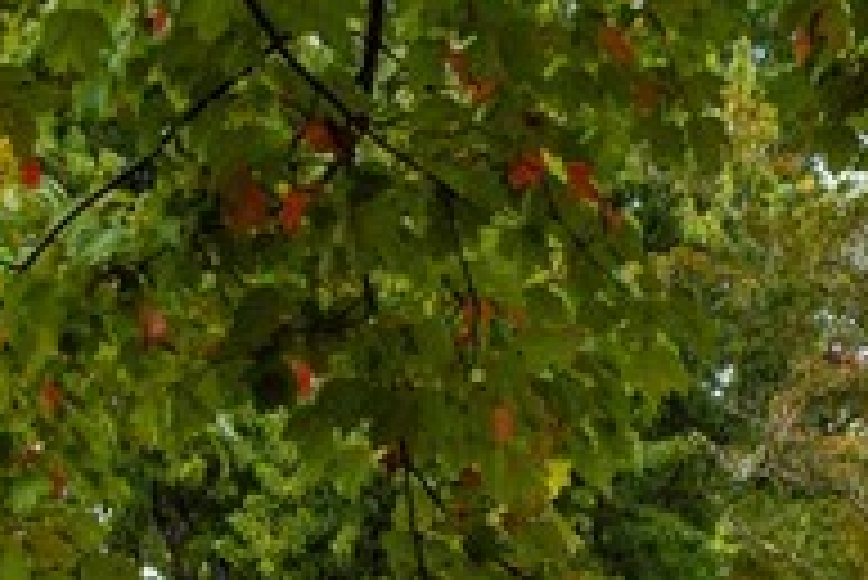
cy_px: 1263
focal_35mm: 169
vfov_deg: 7.7
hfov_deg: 10.3
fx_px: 4078
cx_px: 2174
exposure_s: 1/200
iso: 400
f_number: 6.3
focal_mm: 30
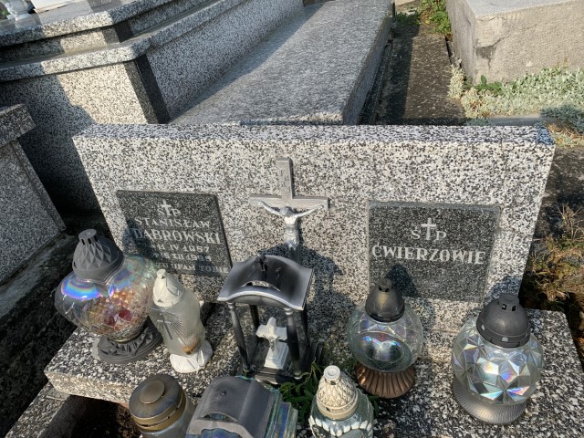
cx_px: 292
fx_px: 439
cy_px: 219
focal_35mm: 26
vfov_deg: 53.1
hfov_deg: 67.3
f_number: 1.8
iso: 25
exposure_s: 1/1176
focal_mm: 4.25
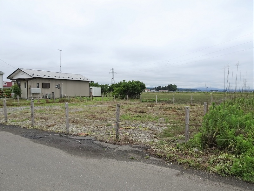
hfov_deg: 71.6
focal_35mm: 24
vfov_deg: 56.8
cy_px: 96
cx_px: 127
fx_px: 176
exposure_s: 1/640
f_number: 3.5
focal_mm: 4.1
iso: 80
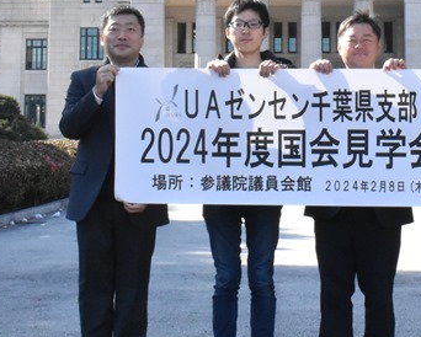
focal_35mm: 88
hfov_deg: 21.6
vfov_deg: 17.0
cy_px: 1
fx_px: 1102
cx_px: 277
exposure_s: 1/400
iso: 2500
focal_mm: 21
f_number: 22
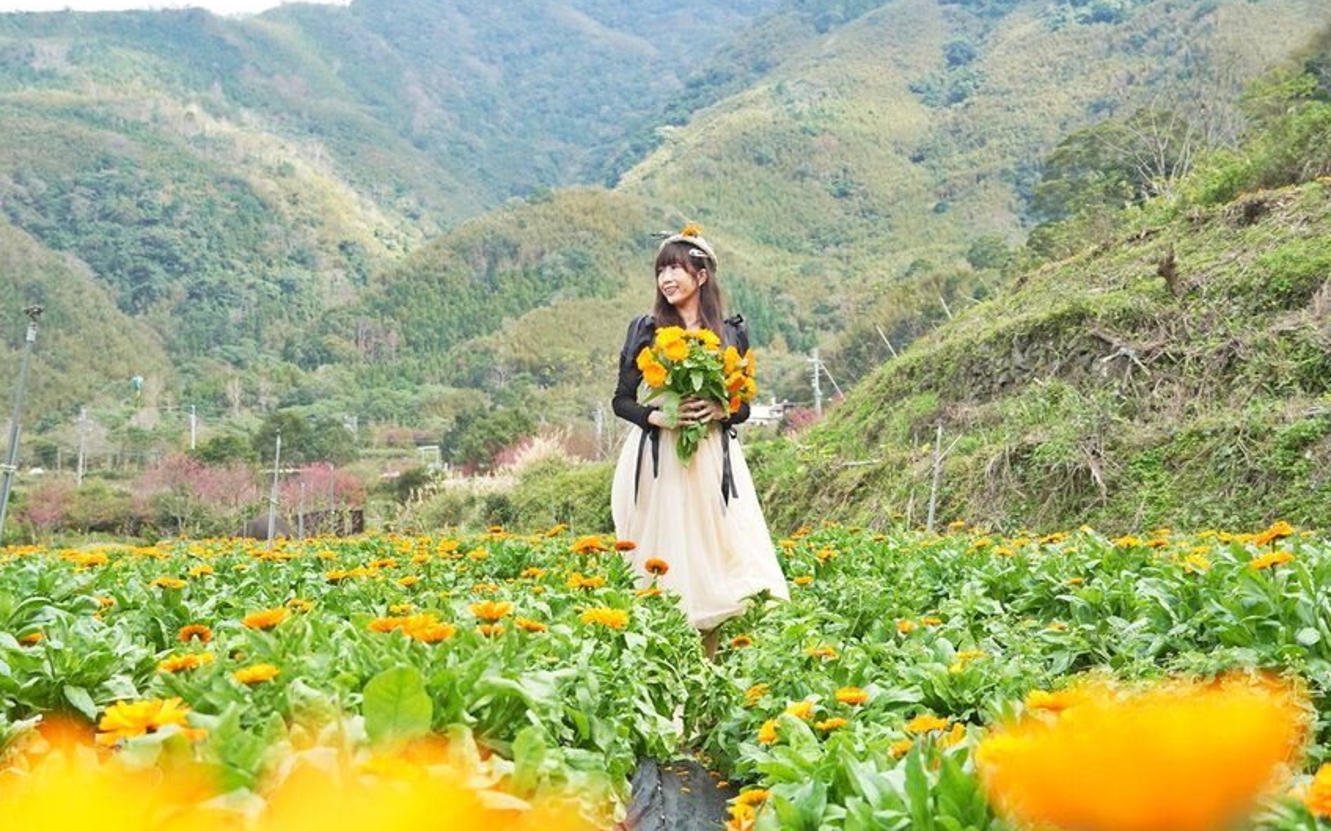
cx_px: 666
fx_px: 1668
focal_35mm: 46
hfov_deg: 43.5
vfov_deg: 28.0
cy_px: 399
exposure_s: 1/640
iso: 640
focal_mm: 30
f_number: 4.5
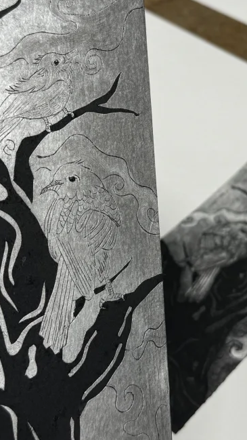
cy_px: 184
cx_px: 183
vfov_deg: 35.9
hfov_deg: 20.6
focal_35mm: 58
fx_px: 675
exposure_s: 1/235
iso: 64
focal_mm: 6.76
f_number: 1.78
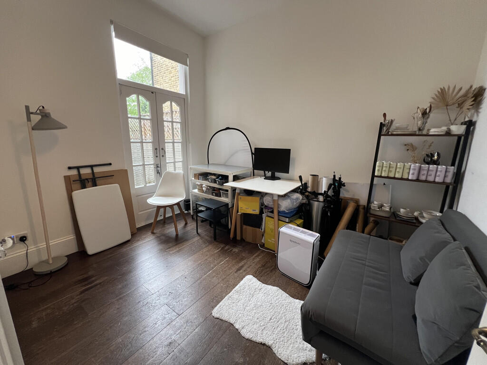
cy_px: 182
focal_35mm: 13
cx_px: 244
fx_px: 183
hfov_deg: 106.2
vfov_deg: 89.9
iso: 200
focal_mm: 1.57
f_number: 1.8
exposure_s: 1/99
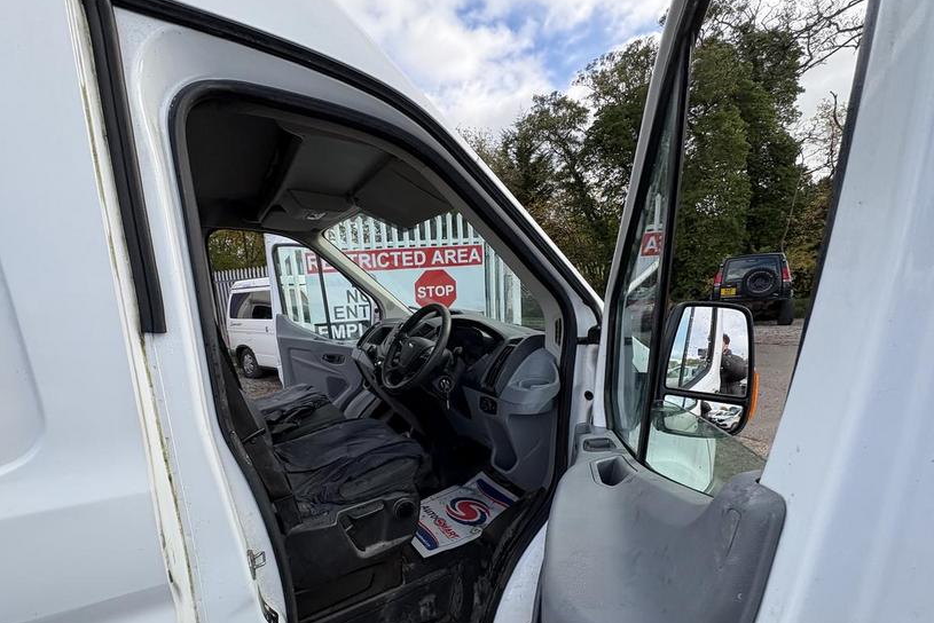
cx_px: 439
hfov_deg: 96.6
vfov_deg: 73.0
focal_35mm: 16
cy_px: 373
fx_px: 415
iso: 64
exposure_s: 1/379
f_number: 2.2
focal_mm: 2.22
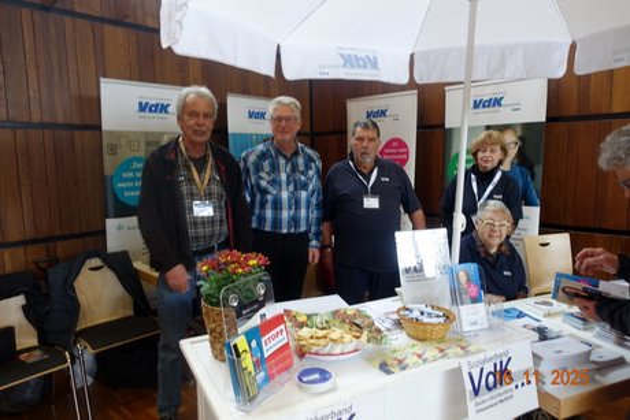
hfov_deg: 73.7
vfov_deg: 53.2
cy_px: 210
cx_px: 315
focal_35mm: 24
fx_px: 420
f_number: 1.8
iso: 160
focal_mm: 8.8
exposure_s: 1/30
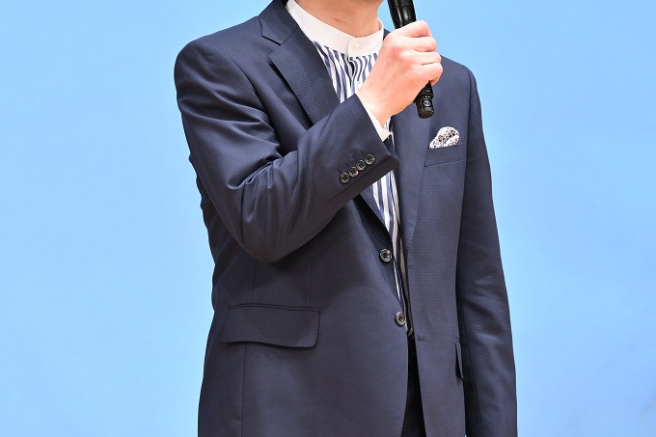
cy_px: 128
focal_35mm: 258
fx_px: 4700
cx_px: 326
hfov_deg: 8.0
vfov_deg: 5.3
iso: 2000
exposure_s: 1/200
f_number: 6.3
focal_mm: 170
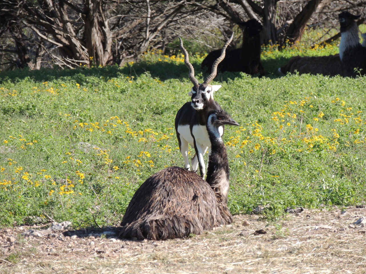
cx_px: 183
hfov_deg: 4.2
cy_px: 137
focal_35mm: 471
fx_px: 4980
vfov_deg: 3.2
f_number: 4.9
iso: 250
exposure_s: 1/800
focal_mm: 83.8
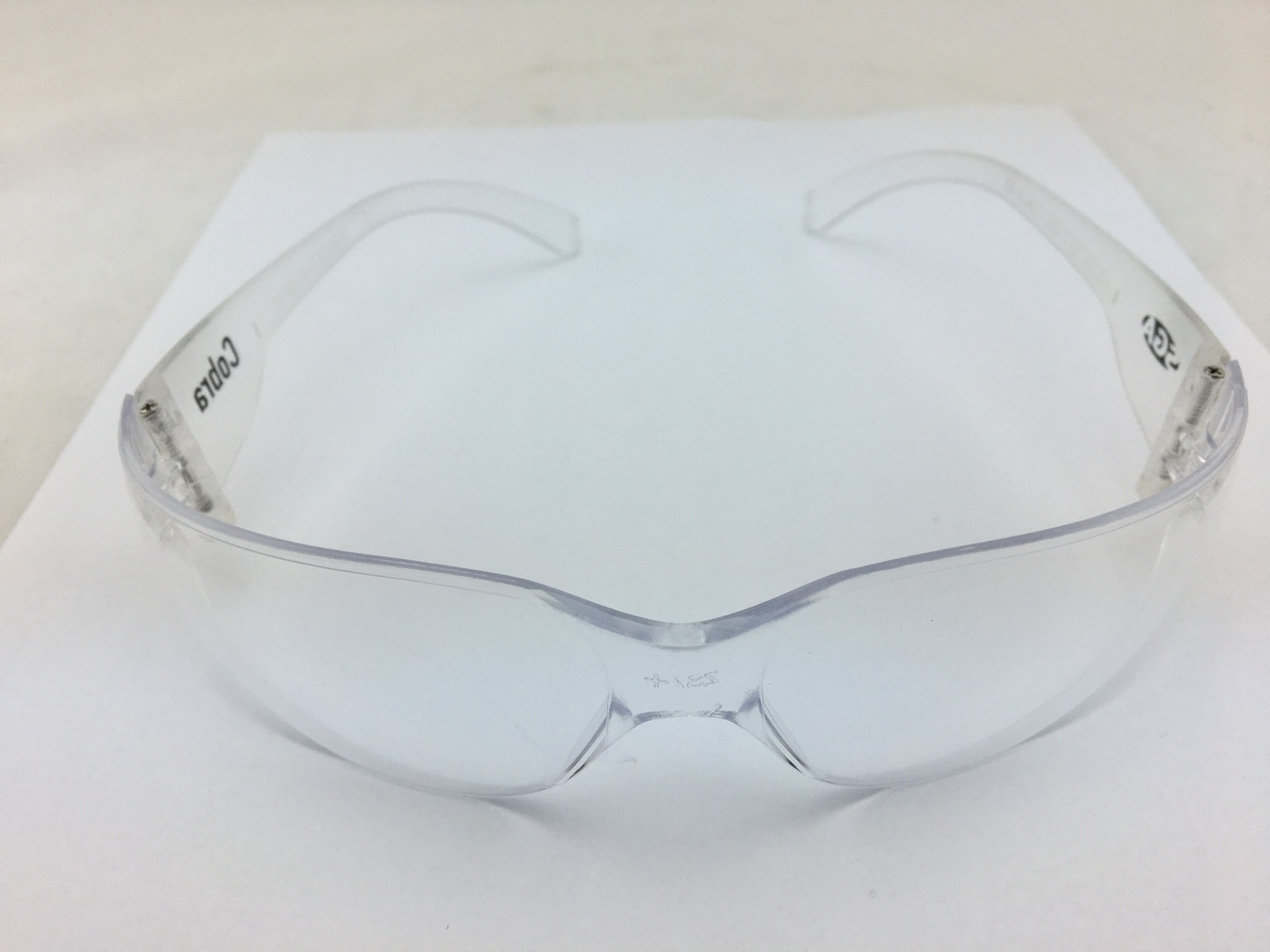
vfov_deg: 48.2
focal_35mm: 29
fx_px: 1064
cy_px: 476
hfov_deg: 61.7
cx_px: 635
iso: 25
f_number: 2.2
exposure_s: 1/420
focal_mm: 4.15
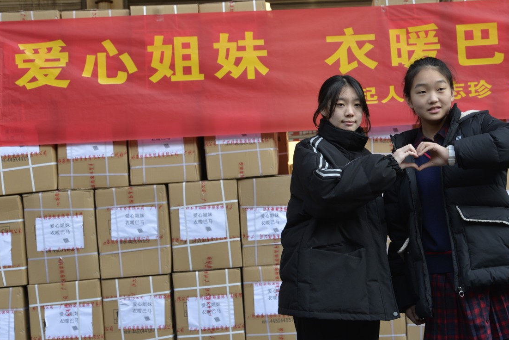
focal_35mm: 61
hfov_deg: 32.6
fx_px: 863
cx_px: 334
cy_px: 142
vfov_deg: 22.2
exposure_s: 1/160
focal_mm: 42
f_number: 6.3
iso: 200
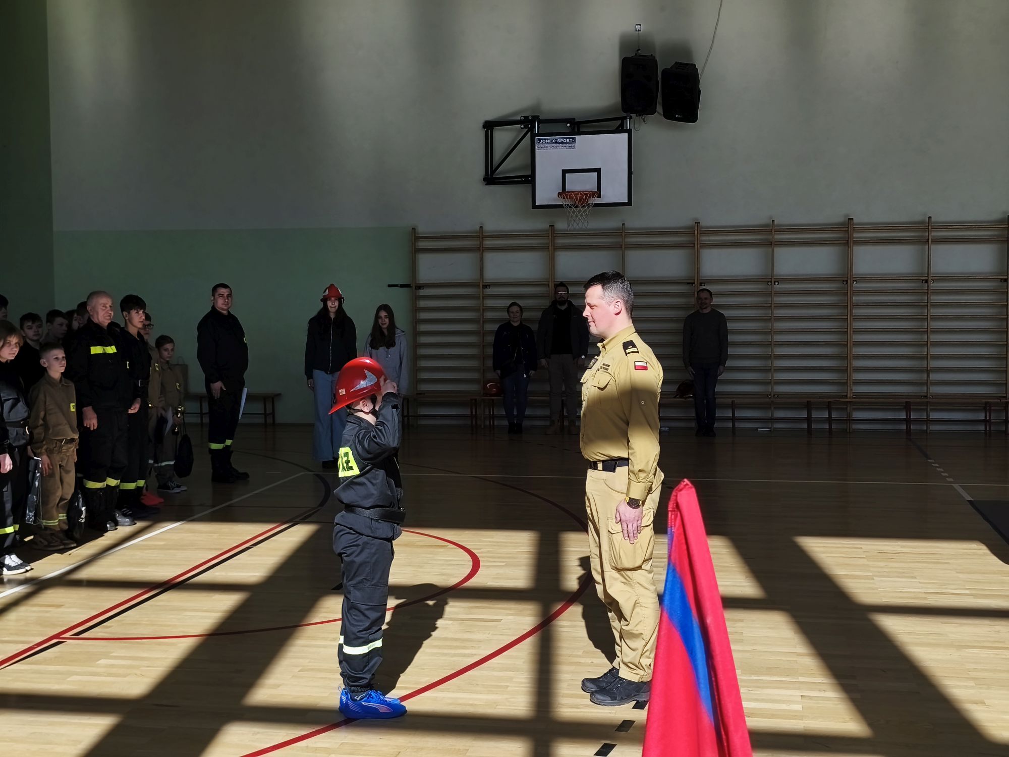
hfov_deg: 41.2
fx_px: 1341
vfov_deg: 31.5
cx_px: 504
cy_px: 378
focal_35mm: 46
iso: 50
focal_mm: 6.14
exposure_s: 1/570
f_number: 1.65
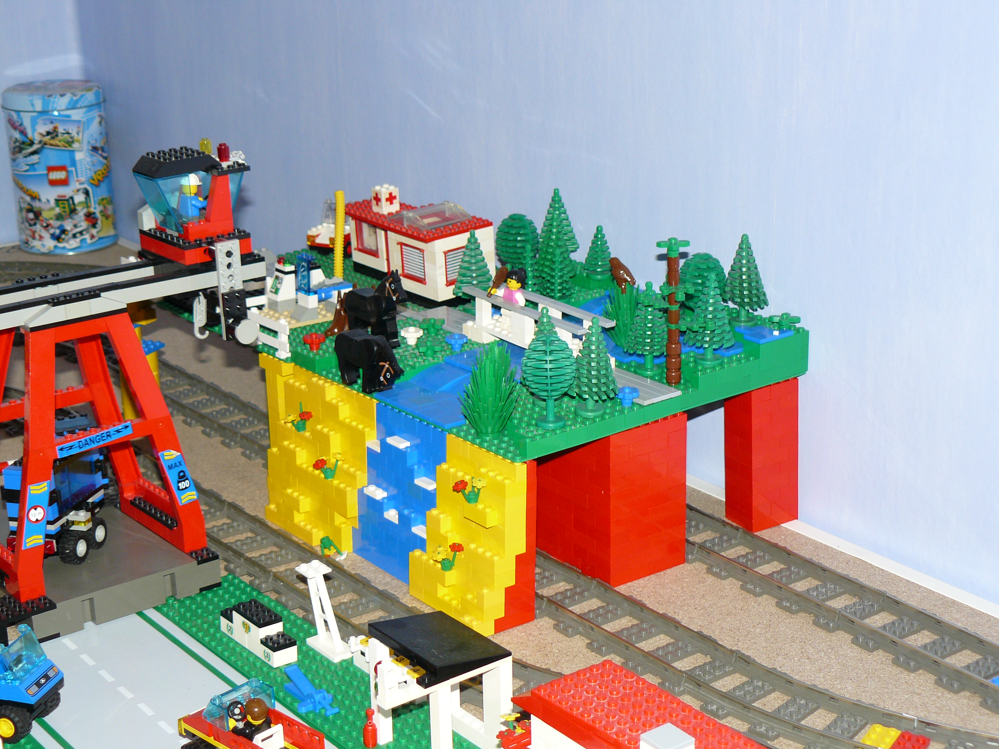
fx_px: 1732
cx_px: 500
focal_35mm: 60
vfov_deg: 24.4
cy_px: 374
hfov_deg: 32.2
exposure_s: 1/30
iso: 100
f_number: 3.2
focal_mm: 10.1
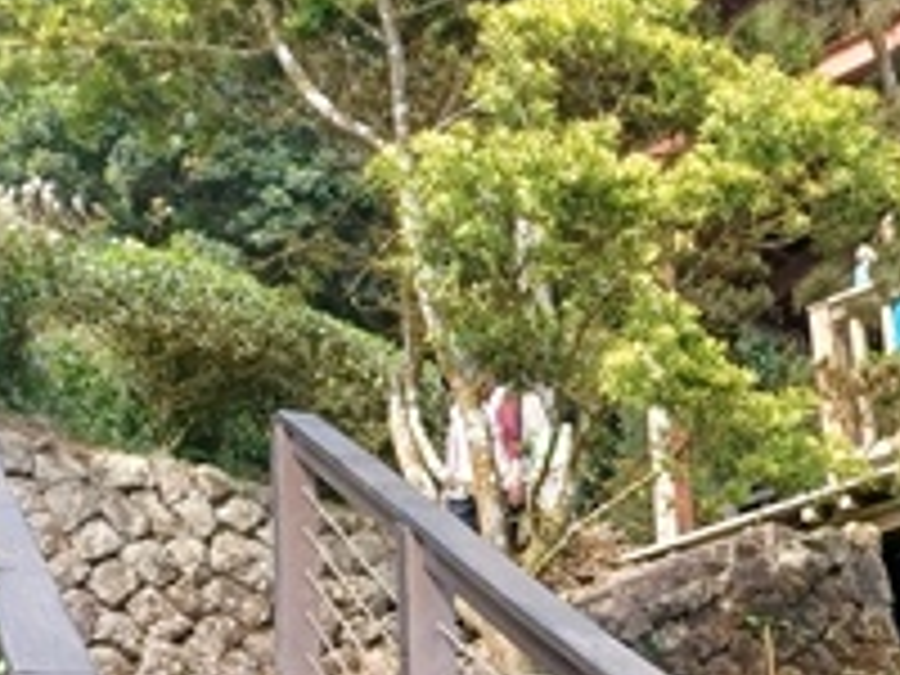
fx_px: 1950
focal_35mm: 75
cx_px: 716
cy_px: 616
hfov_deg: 25.6
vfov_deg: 19.3
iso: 40
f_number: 1.8
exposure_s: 1/120
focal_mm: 4.6
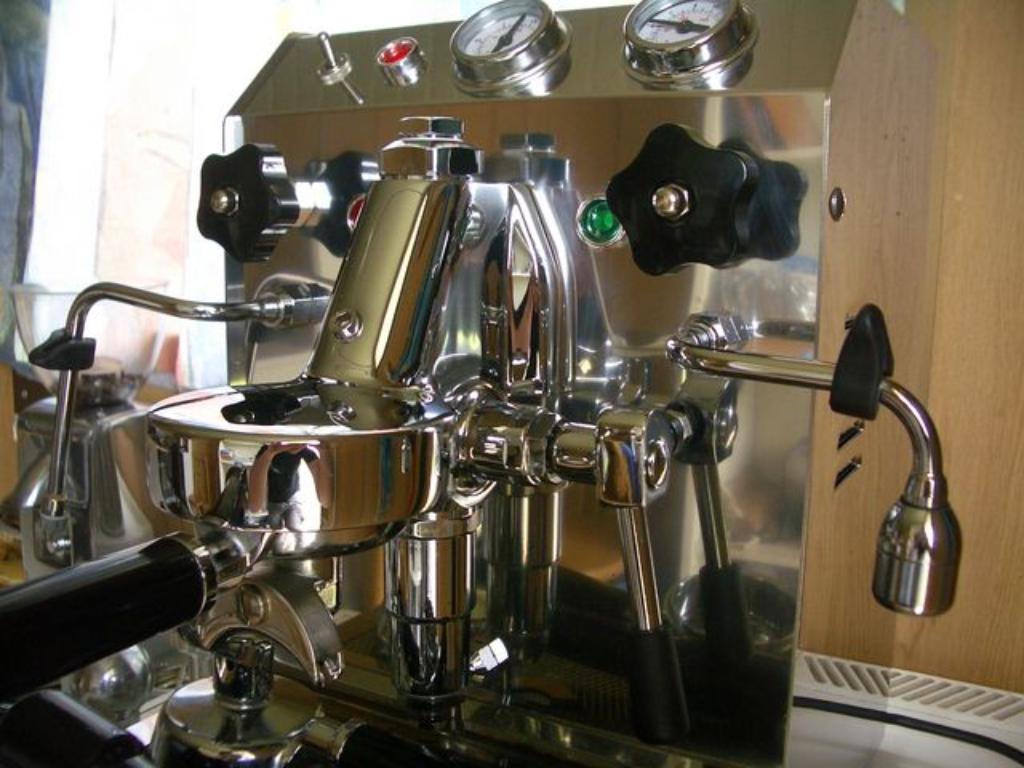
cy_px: 384
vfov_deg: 40.7
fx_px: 1035
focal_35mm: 35
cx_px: 512
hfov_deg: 52.6
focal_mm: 5.8
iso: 100
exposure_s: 1/60
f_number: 2.6
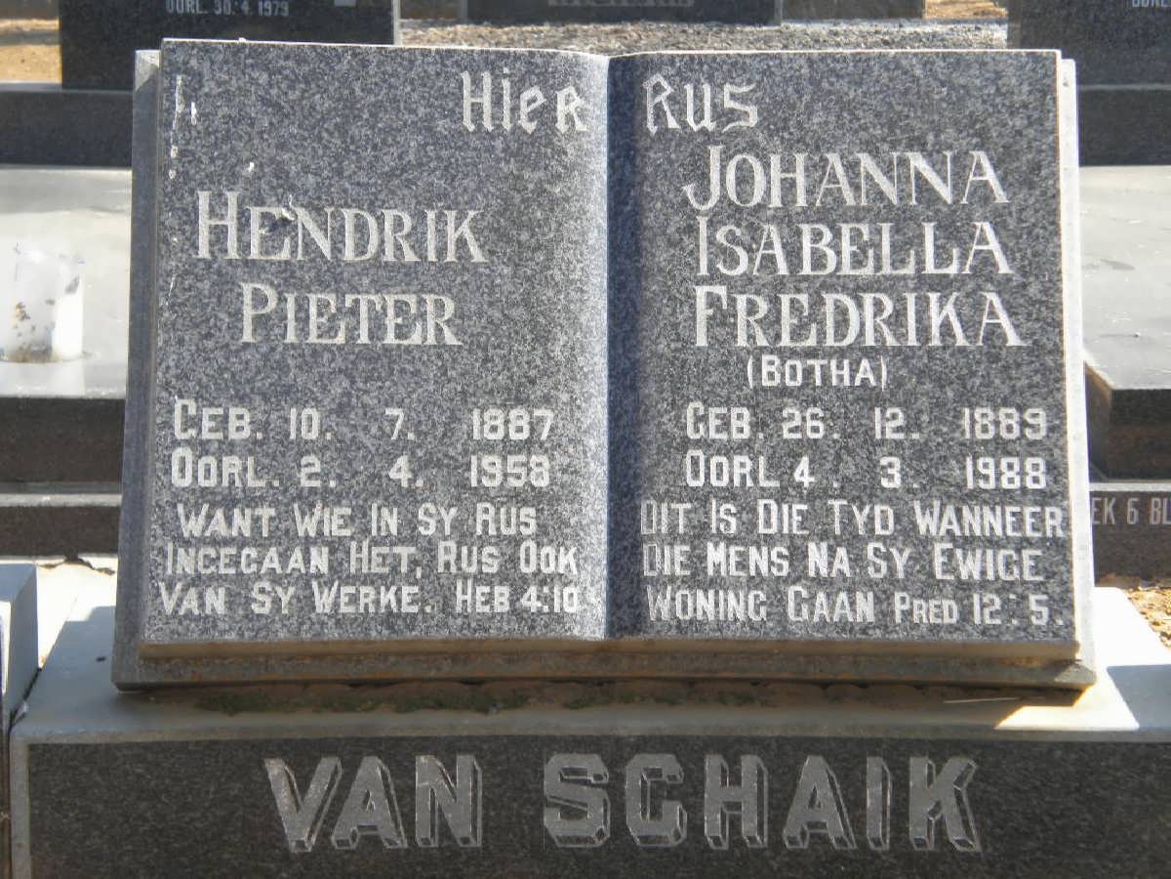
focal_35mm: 79
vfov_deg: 18.7
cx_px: 586
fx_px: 2672
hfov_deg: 24.7
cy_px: 440
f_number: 5.1
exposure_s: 1/166
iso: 80
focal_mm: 14.3
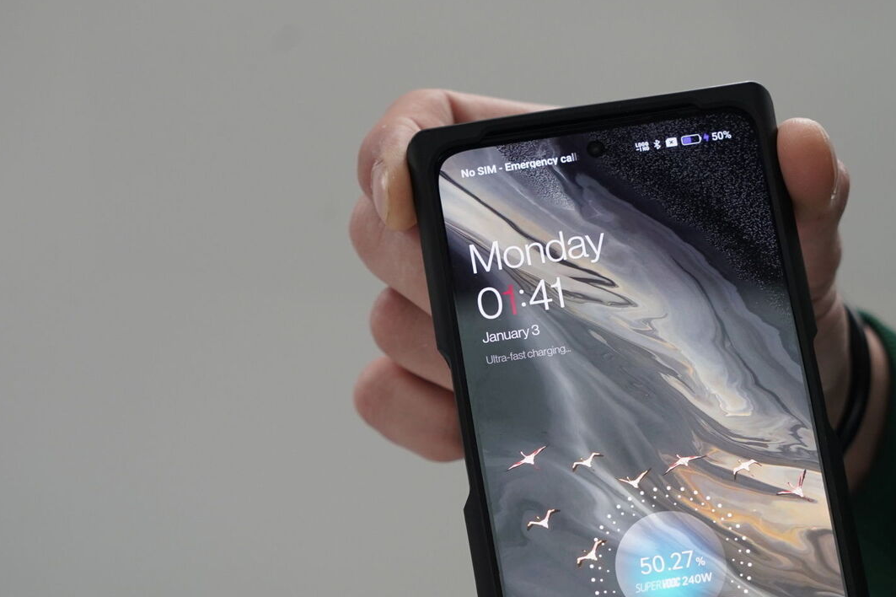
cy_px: 509
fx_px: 2563
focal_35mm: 103
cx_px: 561
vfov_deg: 13.2
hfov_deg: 19.8
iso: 1250
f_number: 5.6
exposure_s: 1/200
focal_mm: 57
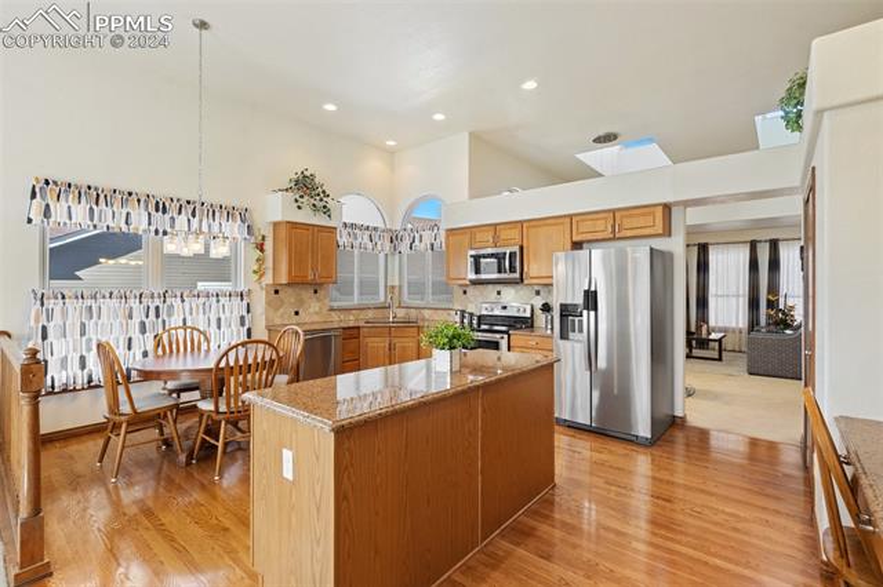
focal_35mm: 16
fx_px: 392
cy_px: 294
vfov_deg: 73.7
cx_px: 442
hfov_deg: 96.8
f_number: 7.1
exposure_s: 1/8
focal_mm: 16
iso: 500
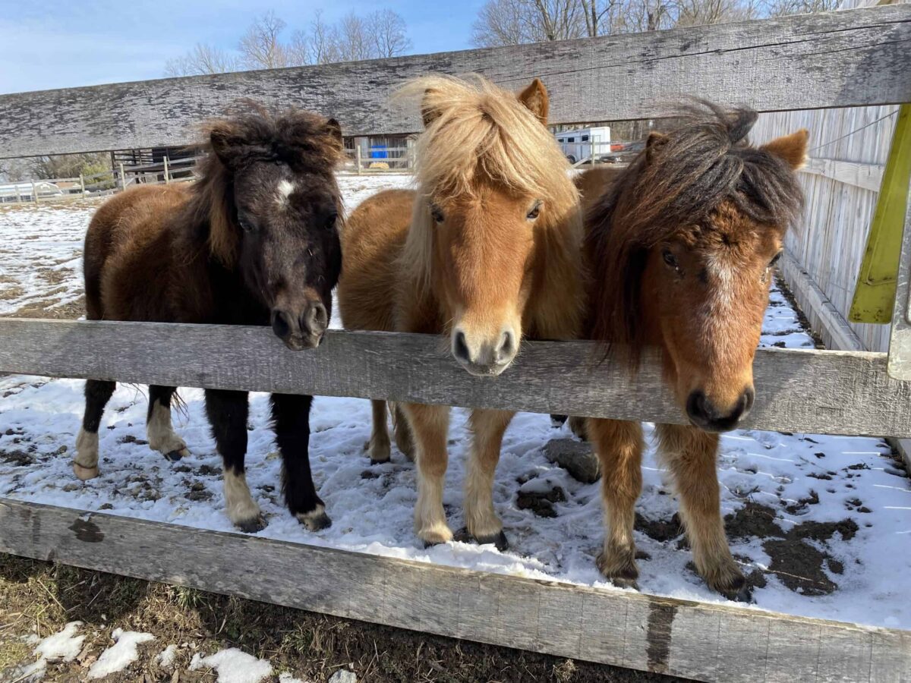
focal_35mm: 26
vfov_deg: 53.1
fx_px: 684
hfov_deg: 67.3
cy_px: 342
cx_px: 456
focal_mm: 4.25
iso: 32
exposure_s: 1/1103
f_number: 1.8
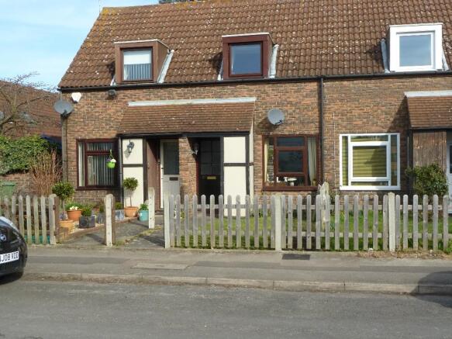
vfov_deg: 35.9
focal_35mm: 40
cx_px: 226
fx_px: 522
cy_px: 170
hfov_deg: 46.8
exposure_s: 1/500
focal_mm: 6.5
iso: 100
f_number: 3.6
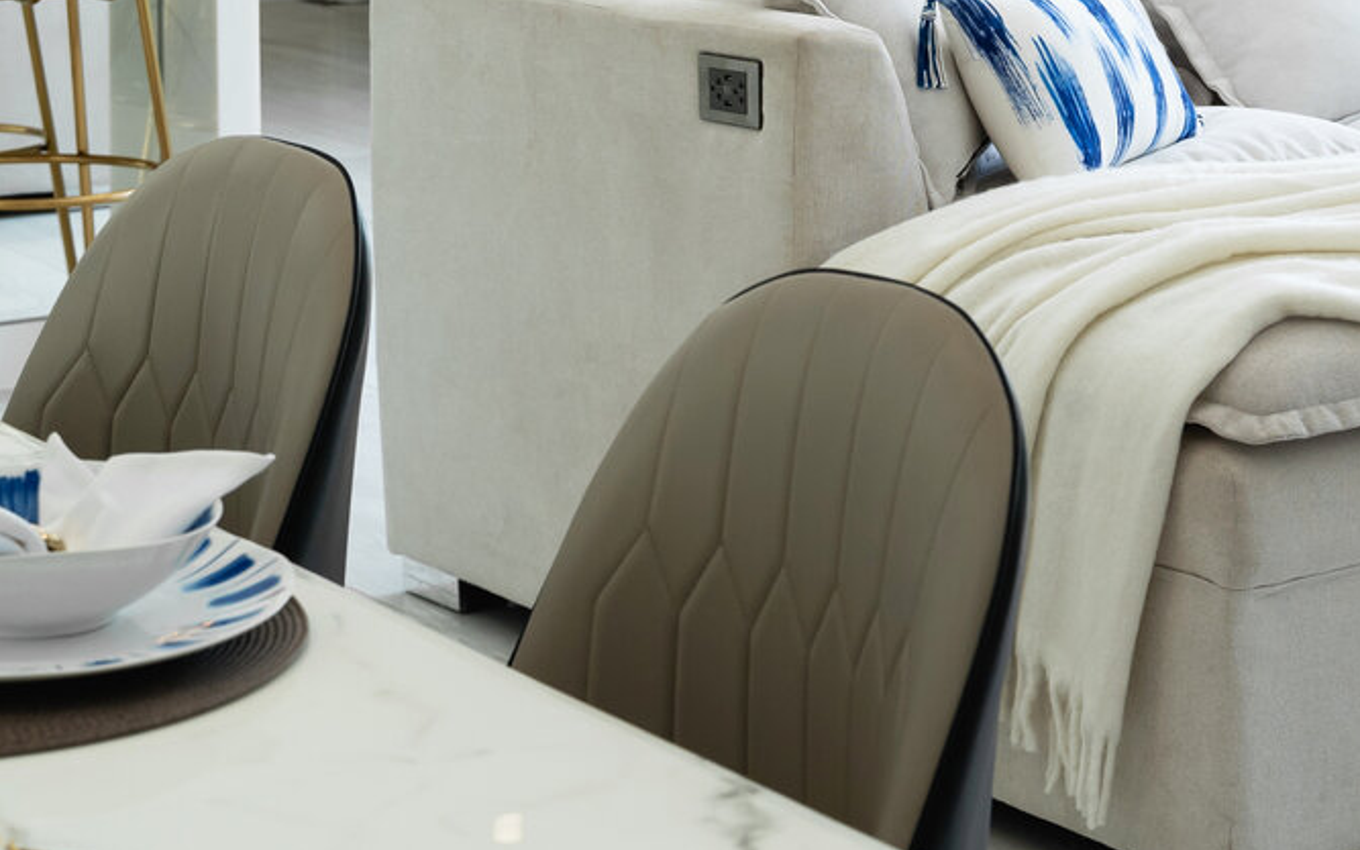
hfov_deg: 21.9
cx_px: 1401
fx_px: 3373
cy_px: -314
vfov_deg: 13.7
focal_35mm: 91
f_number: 4.5
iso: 500
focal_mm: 31
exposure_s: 1/250
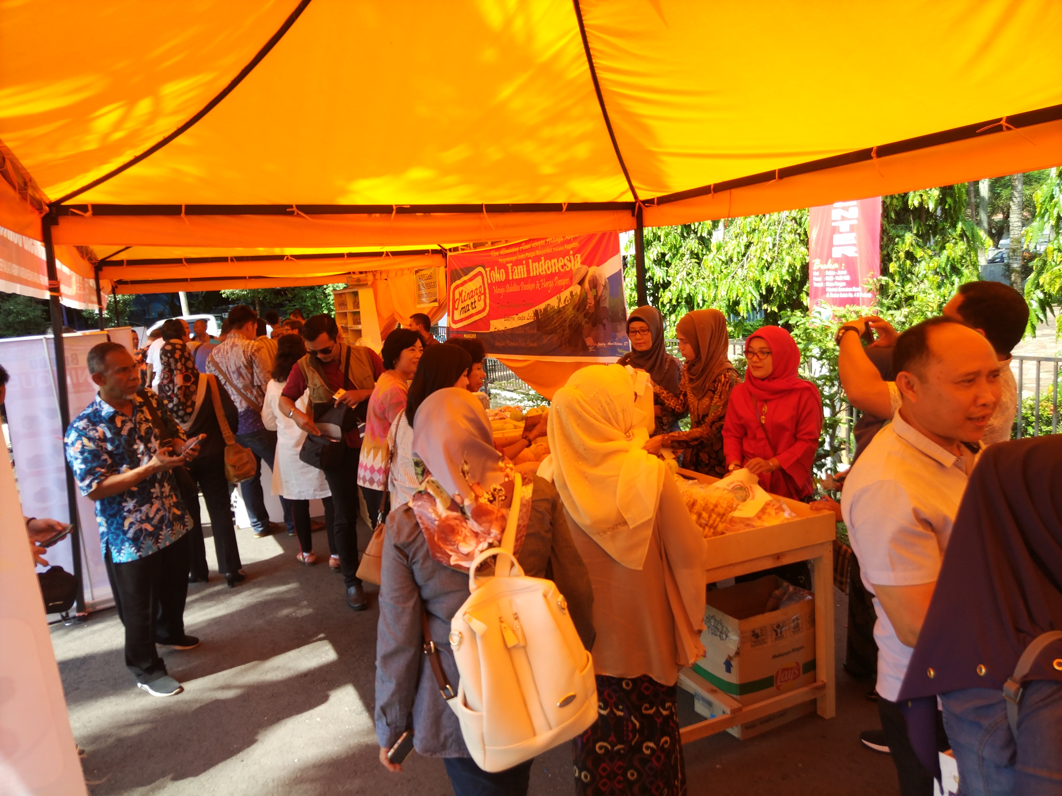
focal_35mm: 23
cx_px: 531
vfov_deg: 58.8
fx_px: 705
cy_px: 398
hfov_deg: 73.9
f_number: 2
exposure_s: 1/156
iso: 100
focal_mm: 4.06
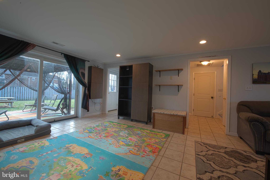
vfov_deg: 81.2
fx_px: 105
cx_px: 135
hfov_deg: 104.2
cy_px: 90
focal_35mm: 14
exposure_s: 1/2
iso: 1000
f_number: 16
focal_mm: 14
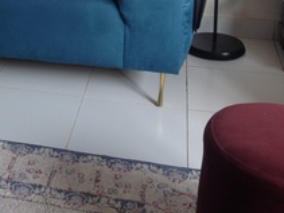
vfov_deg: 18.7
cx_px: -13
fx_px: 623
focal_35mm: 76
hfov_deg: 24.3
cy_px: -13
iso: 50
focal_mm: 4.28
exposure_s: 1/60
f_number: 2.4
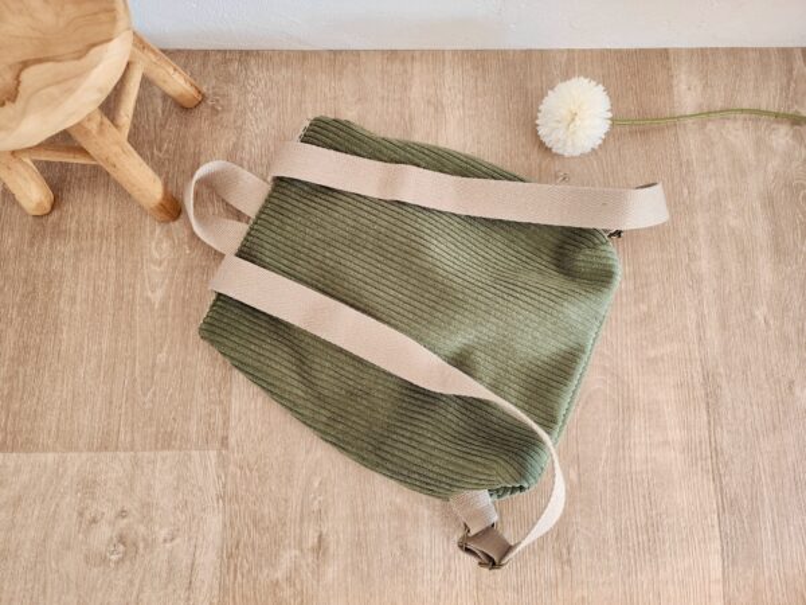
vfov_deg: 58.9
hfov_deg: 73.9
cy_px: 302
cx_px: 403
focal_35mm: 23
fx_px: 536
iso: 125
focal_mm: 6.4
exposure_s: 1/180
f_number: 1.8
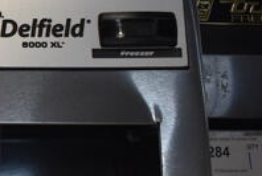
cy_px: 131
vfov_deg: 16.5
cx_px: -138
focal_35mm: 83
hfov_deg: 20.6
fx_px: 605
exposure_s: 1/200
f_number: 3.5
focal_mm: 18
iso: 800
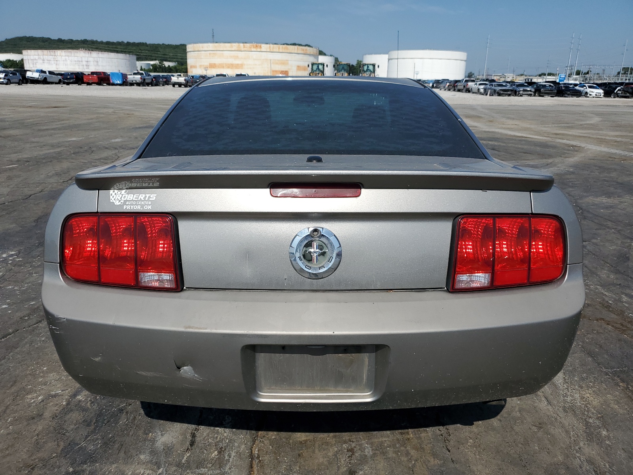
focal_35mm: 26
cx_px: 316
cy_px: 238
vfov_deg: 53.1
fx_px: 475
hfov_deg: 67.3
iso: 50
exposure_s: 1/10000
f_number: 1.5
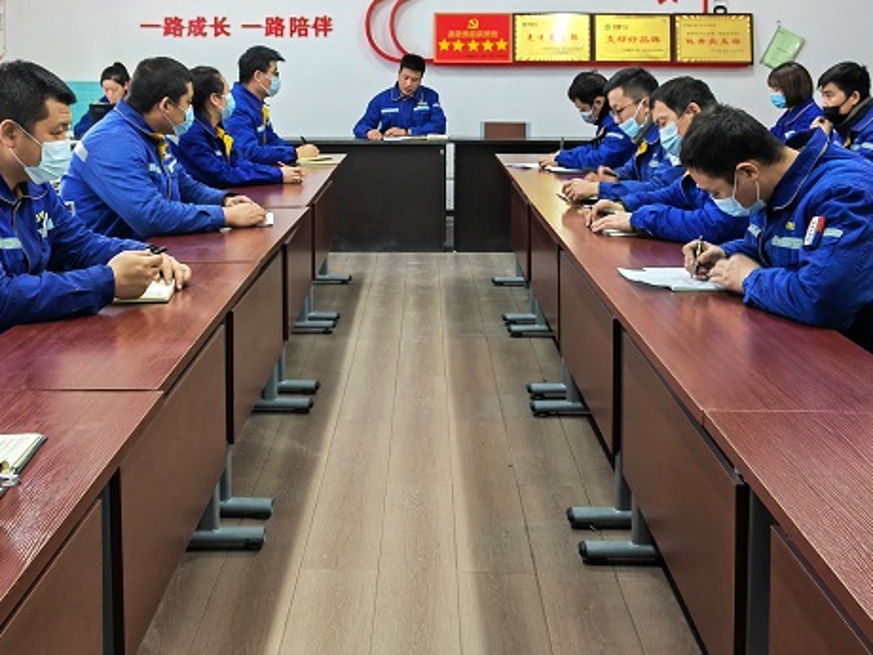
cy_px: 159
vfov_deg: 30.3
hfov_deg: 40.4
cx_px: 383
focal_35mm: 47
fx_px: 1185
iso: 765
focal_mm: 5.52
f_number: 1.9
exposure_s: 1/50
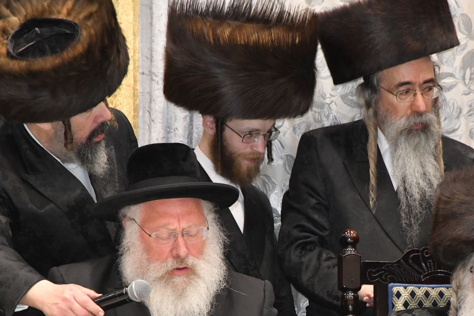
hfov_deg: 4.1
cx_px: 319
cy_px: 248
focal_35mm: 497
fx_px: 6542
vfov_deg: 2.8
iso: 9000
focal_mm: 300
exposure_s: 1/250
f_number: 11
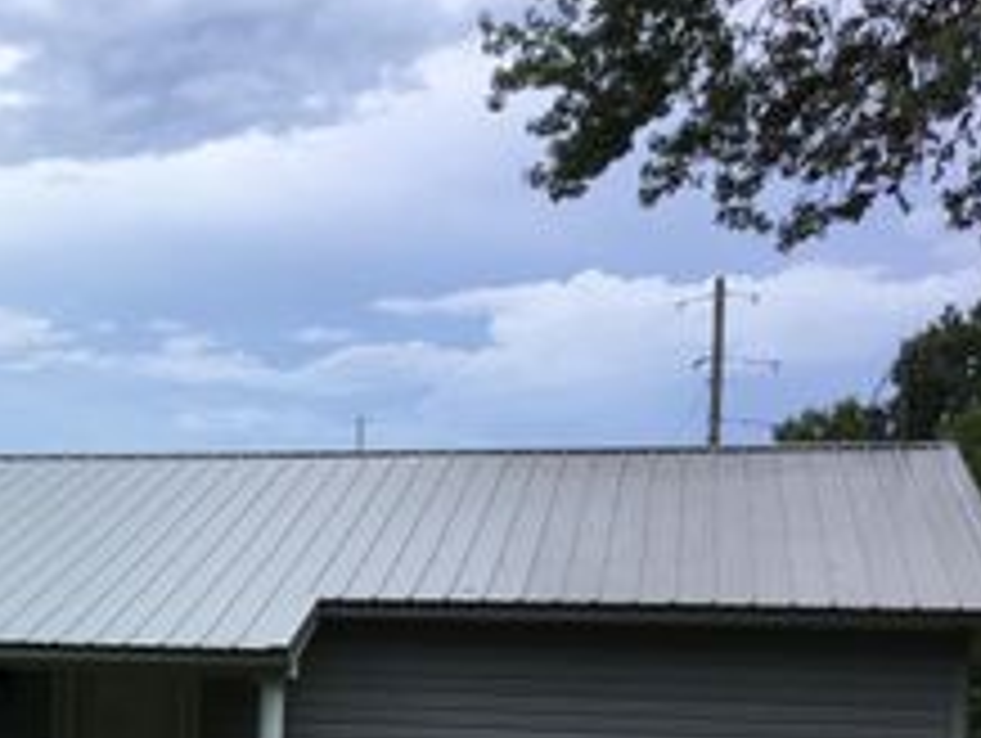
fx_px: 2014
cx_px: -108
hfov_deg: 25.3
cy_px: 790
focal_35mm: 71
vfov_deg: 19.9
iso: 25
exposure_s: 1/1087
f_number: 2.4
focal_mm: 3.3
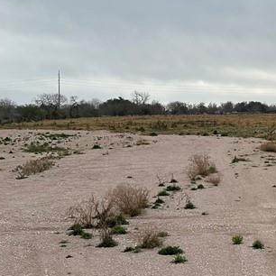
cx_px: 325
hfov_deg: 22.5
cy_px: 94
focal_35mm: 71
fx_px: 640
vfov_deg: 24.2
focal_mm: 6.86
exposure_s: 1/2882
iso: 80
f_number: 1.78
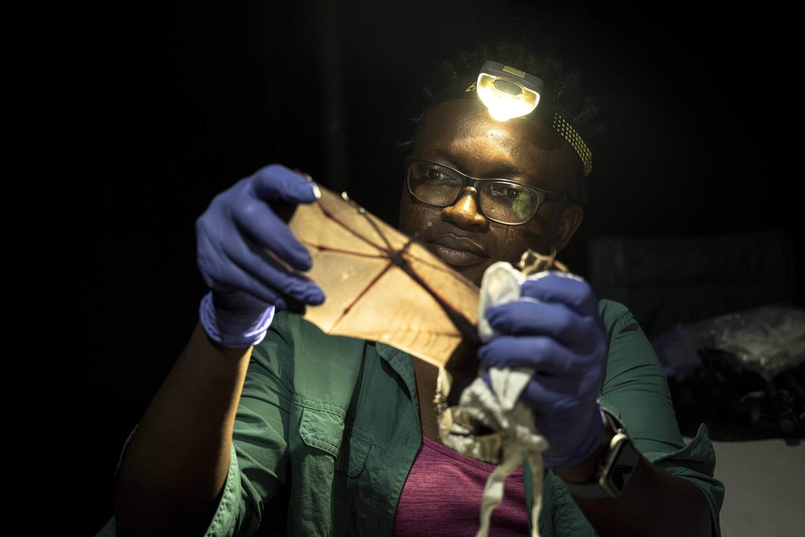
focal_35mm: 47
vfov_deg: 28.6
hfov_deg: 41.9
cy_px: 268
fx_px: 1051
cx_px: 402
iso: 1600
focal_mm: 47
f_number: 4
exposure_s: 1/100
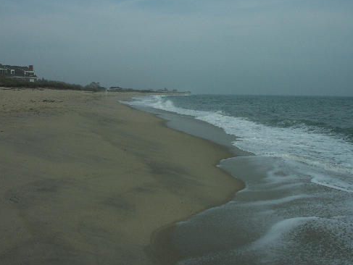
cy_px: 122
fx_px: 357
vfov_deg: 40.7
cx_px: 175
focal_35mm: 35
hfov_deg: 52.6
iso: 100
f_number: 9
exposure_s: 1/500
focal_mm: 8.22
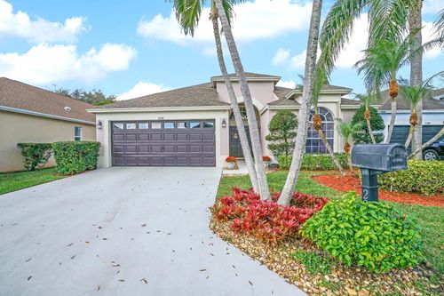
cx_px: 222
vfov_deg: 73.7
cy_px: 148
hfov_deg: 96.8
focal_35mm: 16
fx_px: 197
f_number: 11
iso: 800
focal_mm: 16
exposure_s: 1/800
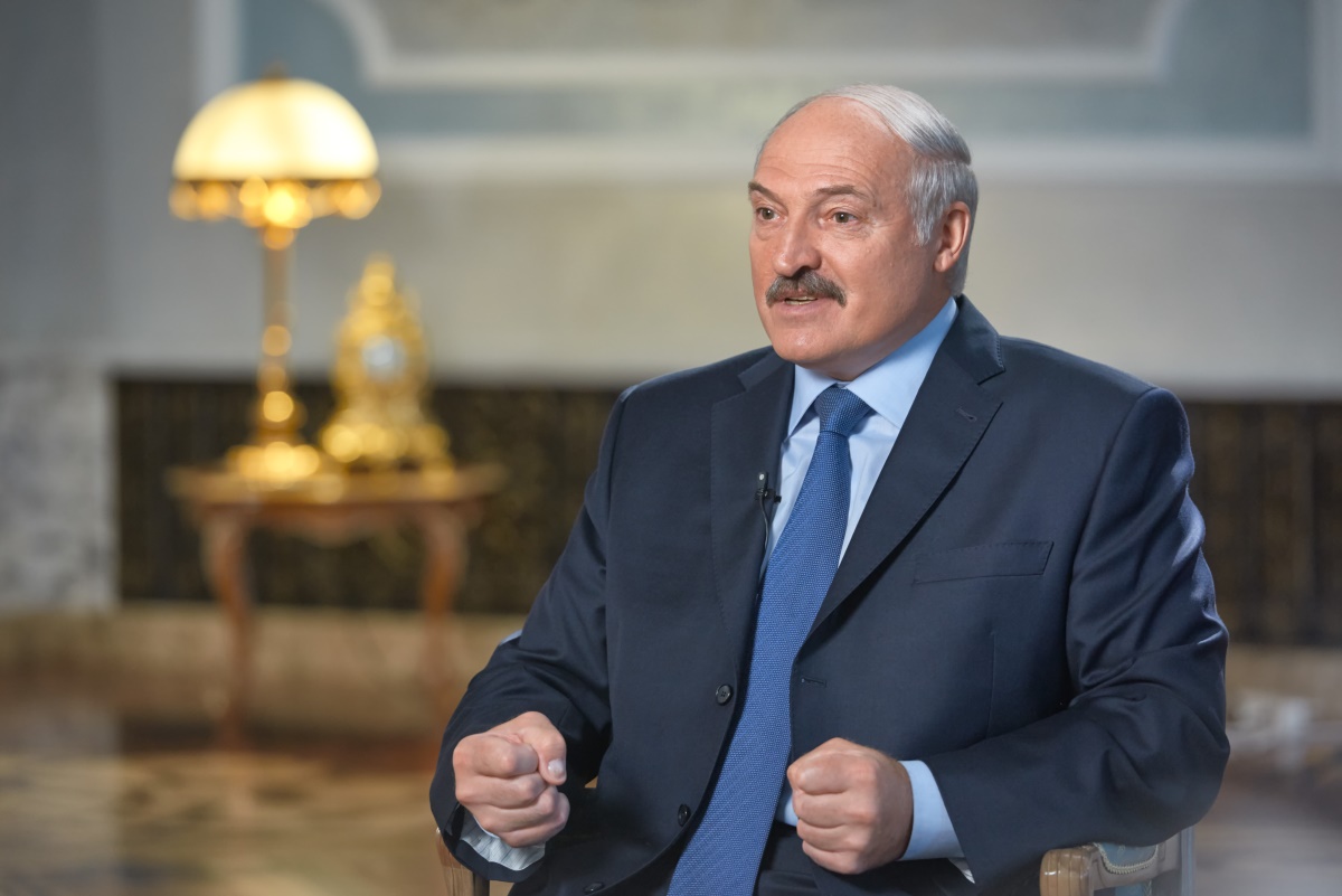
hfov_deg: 11.1
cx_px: 671
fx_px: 6899
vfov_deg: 7.4
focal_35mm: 185
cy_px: 448
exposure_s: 1/100
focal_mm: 185
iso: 1800
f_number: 4
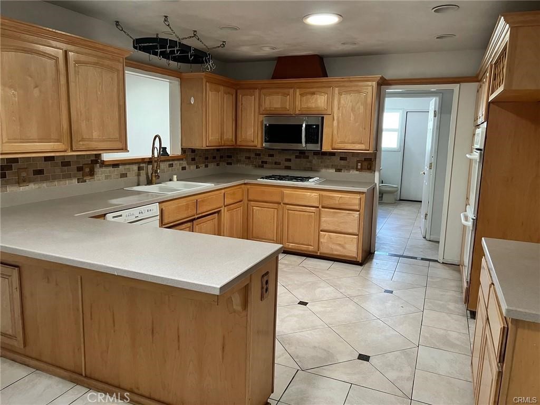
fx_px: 406
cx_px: 270
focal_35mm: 26
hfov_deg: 67.3
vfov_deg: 53.1
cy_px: 202
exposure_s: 1/60
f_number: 1.5
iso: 160
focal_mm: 5.7
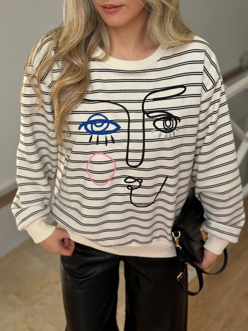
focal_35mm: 48
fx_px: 459
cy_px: 166
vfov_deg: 39.7
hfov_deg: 30.3
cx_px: 124
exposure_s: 1/349
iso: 64
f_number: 1.78
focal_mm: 6.76
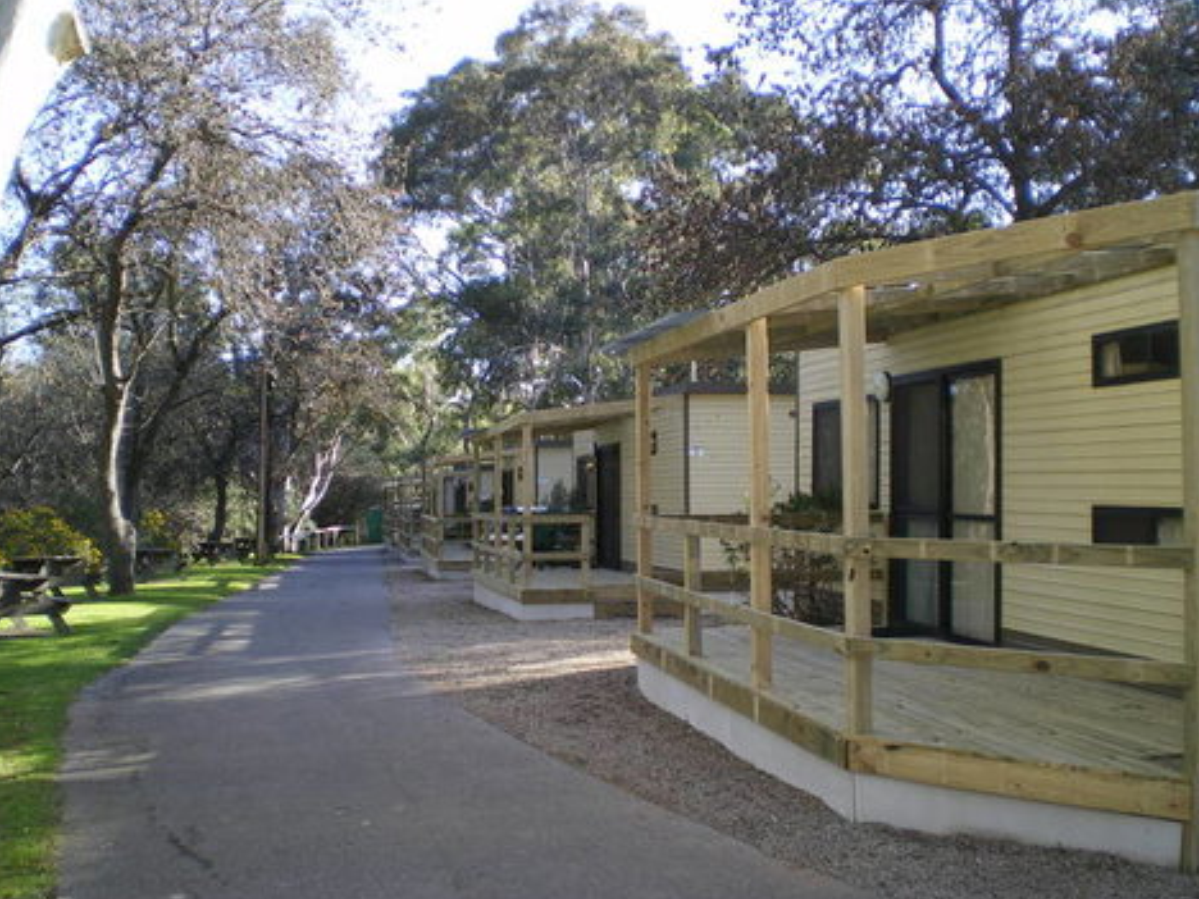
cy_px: 446
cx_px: 587
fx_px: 1351
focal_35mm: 39
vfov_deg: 36.8
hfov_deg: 47.9
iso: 64
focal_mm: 6.3
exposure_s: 1/100
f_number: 3.1
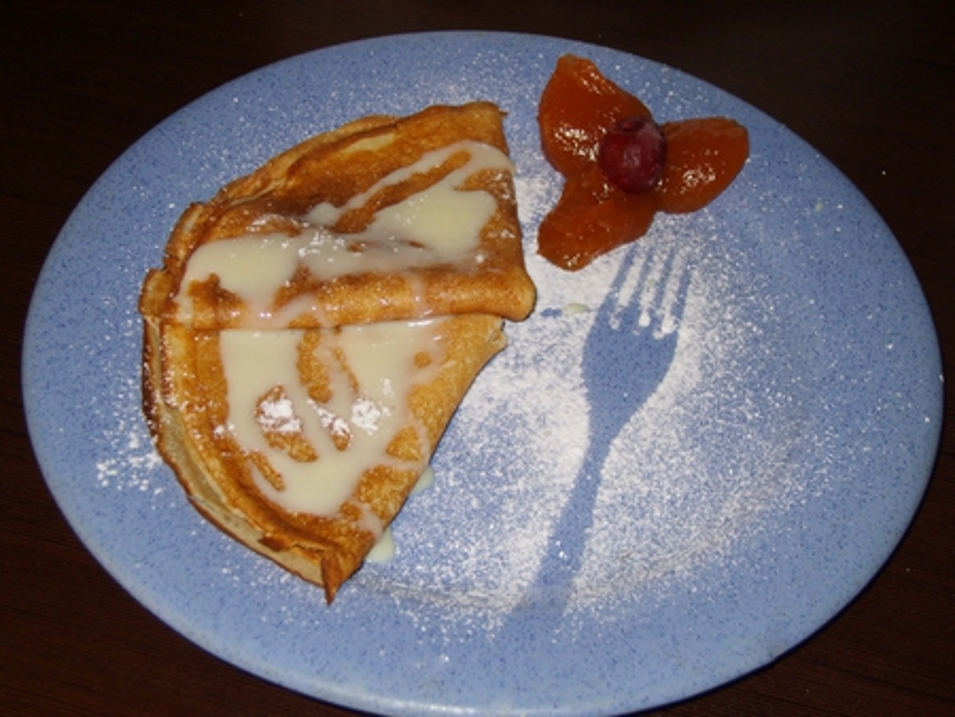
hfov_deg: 31.2
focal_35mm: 62
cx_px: 478
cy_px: 358
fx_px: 1711
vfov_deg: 23.7
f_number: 3.8
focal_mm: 13
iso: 100
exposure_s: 1/45
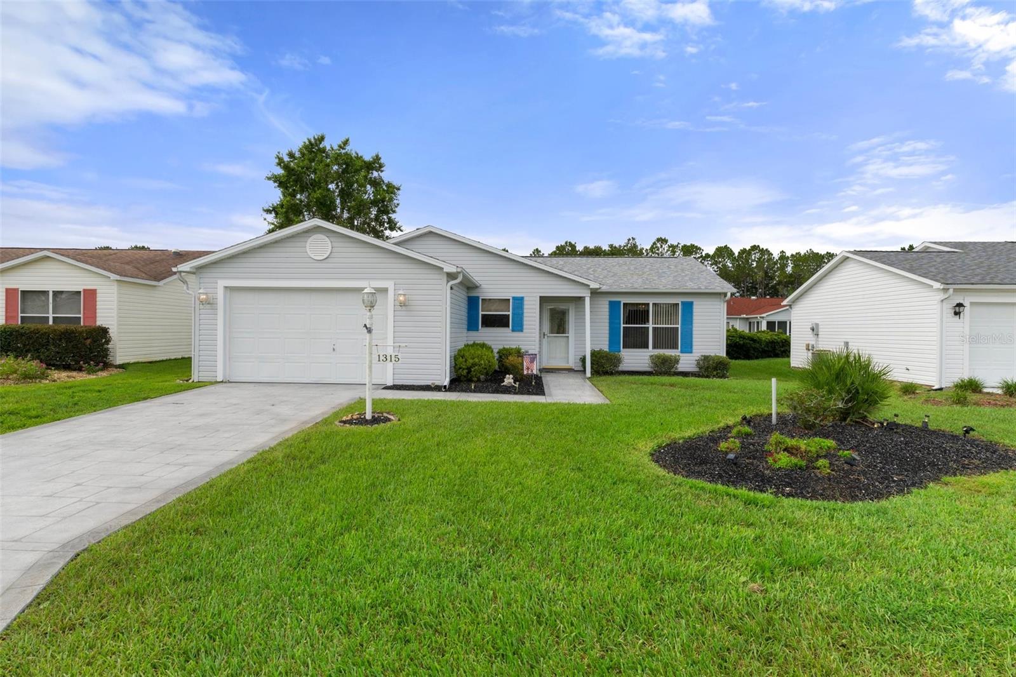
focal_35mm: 20
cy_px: 338
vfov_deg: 63.2
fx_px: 550
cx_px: 508
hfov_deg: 85.4
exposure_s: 1/250
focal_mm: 13
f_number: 8
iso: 320
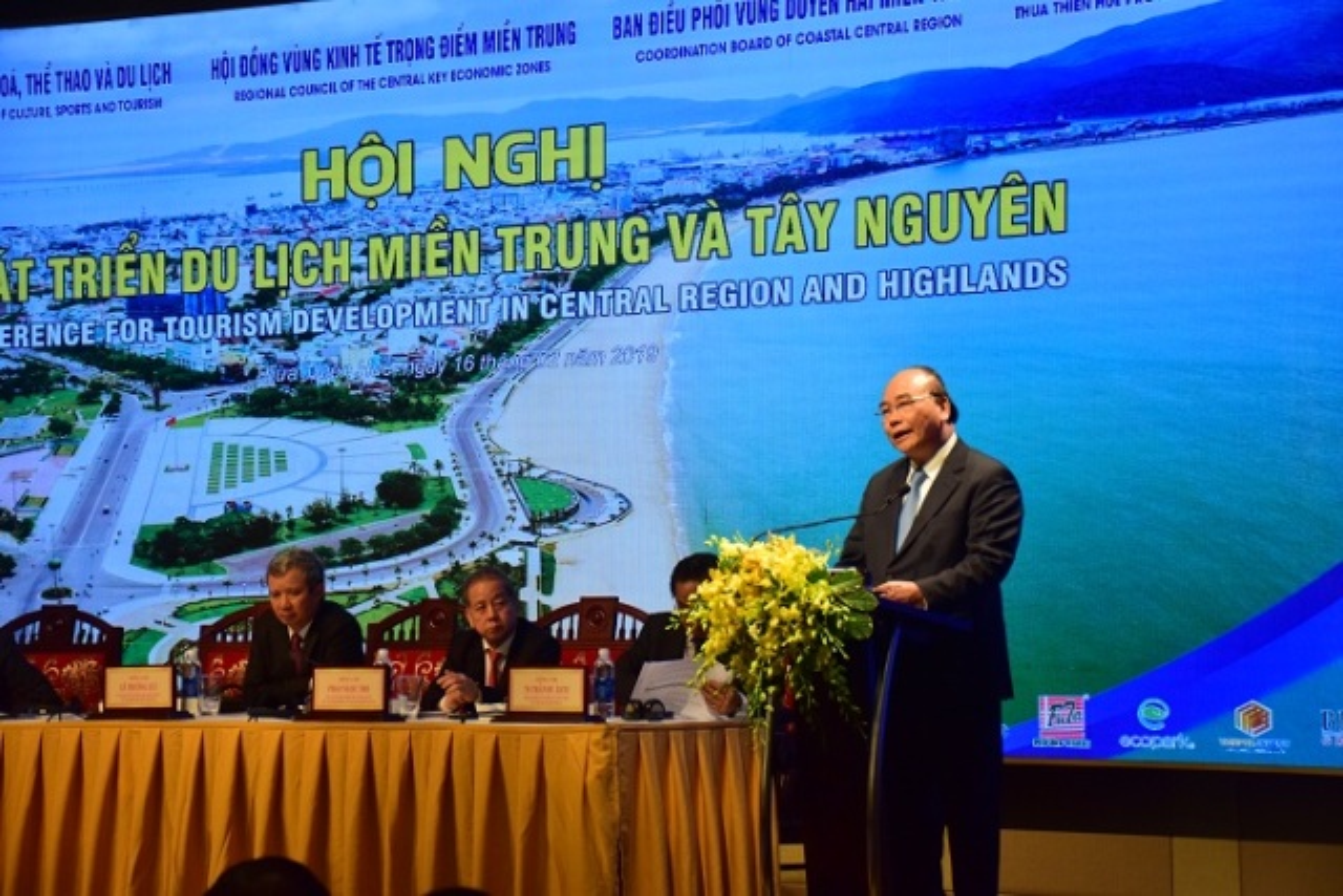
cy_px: 448
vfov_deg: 14.7
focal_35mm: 93
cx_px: 672
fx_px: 3470
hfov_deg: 21.9
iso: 1000
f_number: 5
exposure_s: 1/250
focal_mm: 62
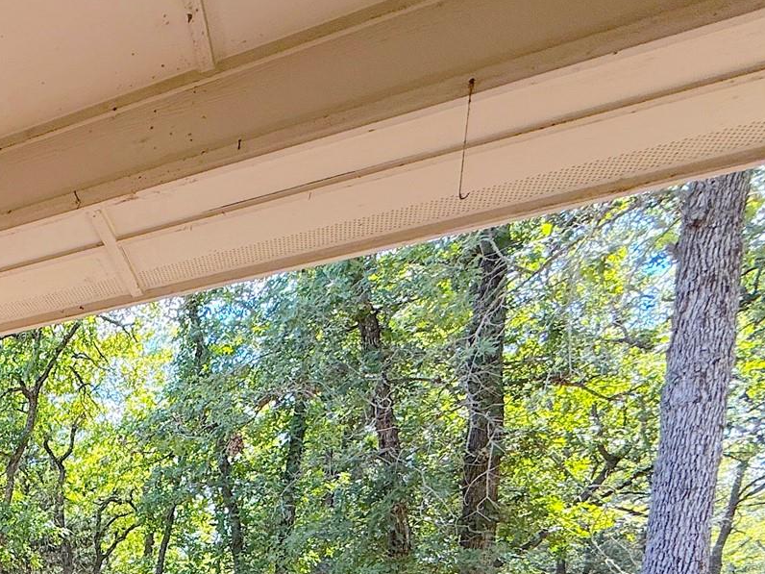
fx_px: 796
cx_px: -161
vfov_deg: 32.3
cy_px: 702
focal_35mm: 36
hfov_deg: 37.9
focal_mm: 2.22
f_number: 2.2
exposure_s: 1/175
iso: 50
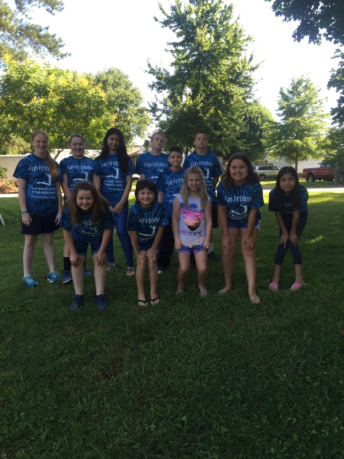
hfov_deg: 48.2
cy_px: 230
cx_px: 172
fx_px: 384
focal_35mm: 29
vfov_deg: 61.7
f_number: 2.2
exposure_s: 1/252
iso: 32
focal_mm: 4.15
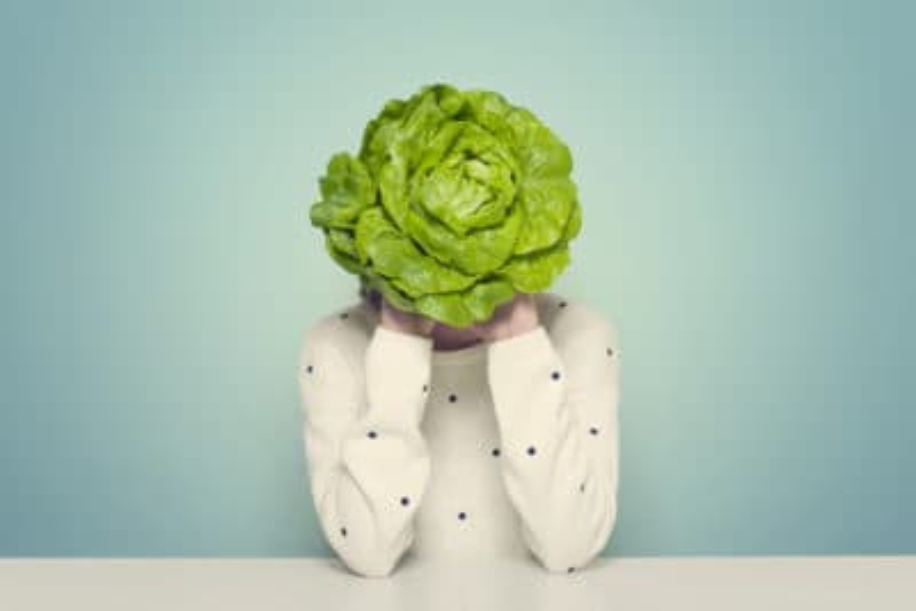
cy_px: 306
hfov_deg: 33.4
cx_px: 458
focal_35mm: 60
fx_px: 1527
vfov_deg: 22.6
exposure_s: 1/160
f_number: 8
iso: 50
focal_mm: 60
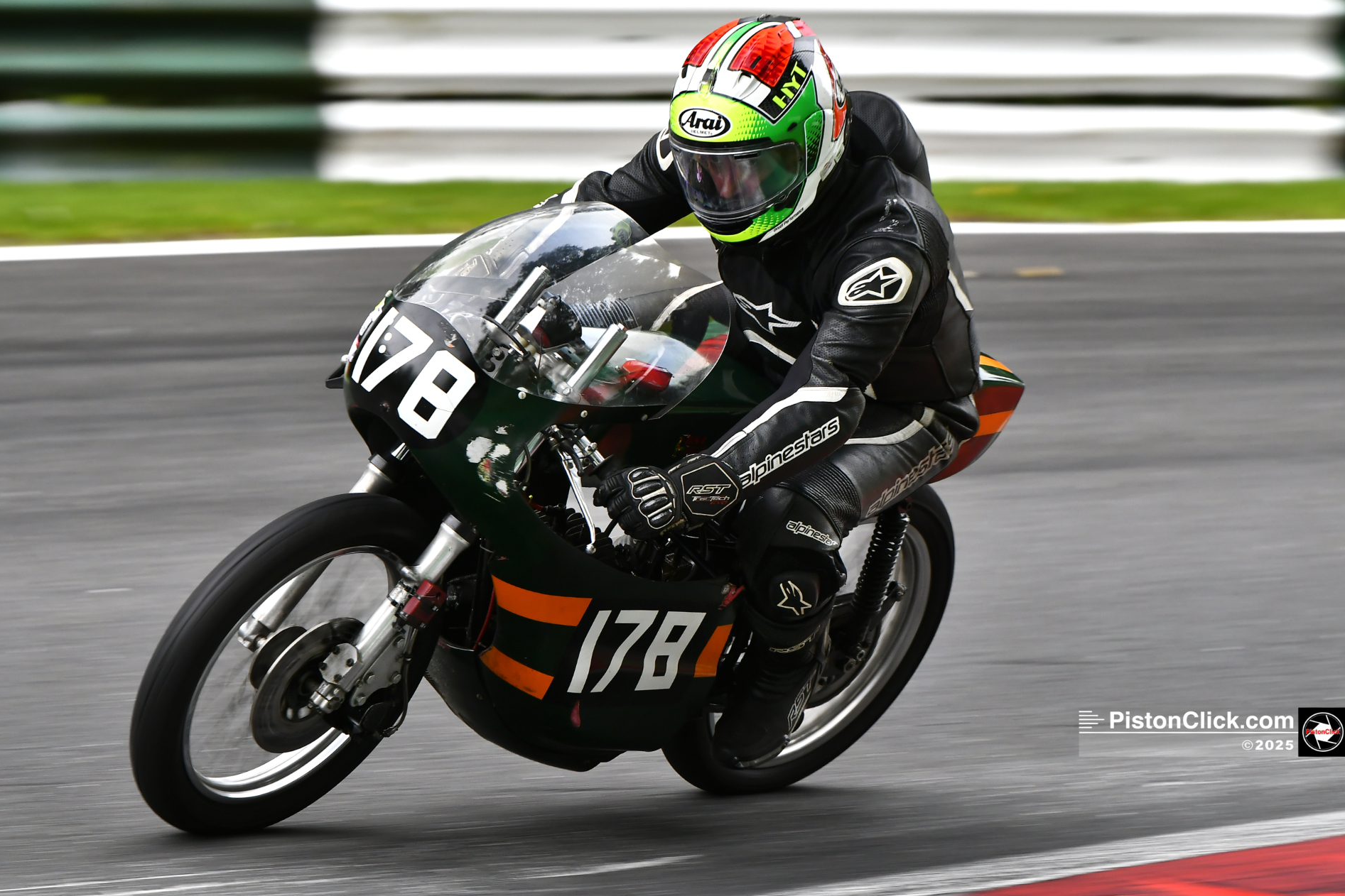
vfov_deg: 4.9
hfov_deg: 7.4
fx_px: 10404
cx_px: 673
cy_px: 448
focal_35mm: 279
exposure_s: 1/160
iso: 560
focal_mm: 185
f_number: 5.6
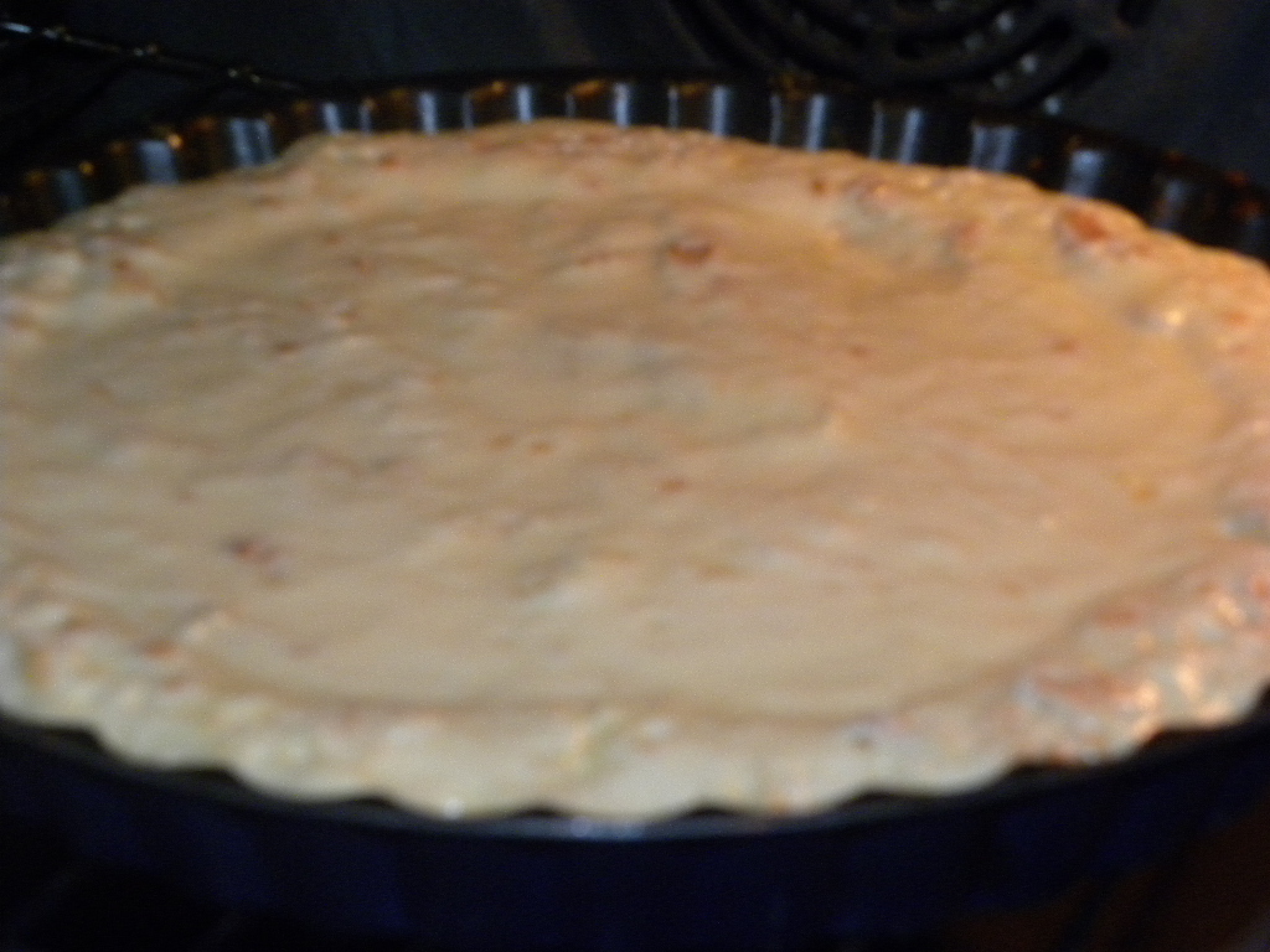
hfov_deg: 23.0
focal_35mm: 85
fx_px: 3119
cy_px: 476
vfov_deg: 17.4
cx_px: 635
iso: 400
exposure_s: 1/30
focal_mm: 15.1
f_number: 4
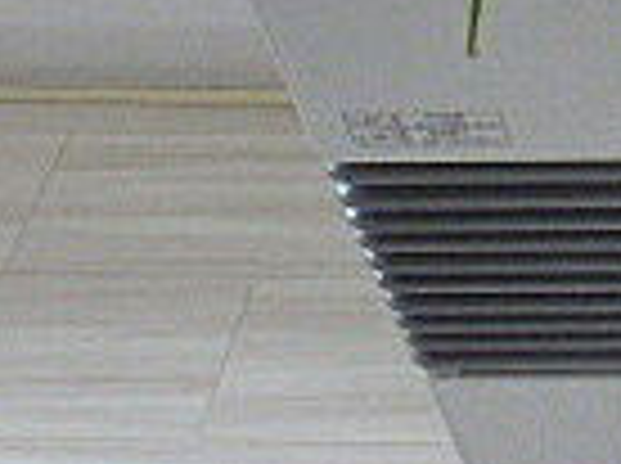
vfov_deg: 14.9
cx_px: 896
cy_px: -189
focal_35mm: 93
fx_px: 1665
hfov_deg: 18.9
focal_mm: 3.58
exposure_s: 1/50
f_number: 2.8
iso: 400
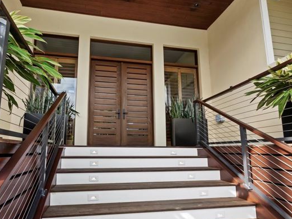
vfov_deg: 68.2
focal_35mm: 19
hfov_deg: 83.8
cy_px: 129
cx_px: 121
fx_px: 160
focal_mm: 7
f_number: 11
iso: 250
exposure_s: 1/25
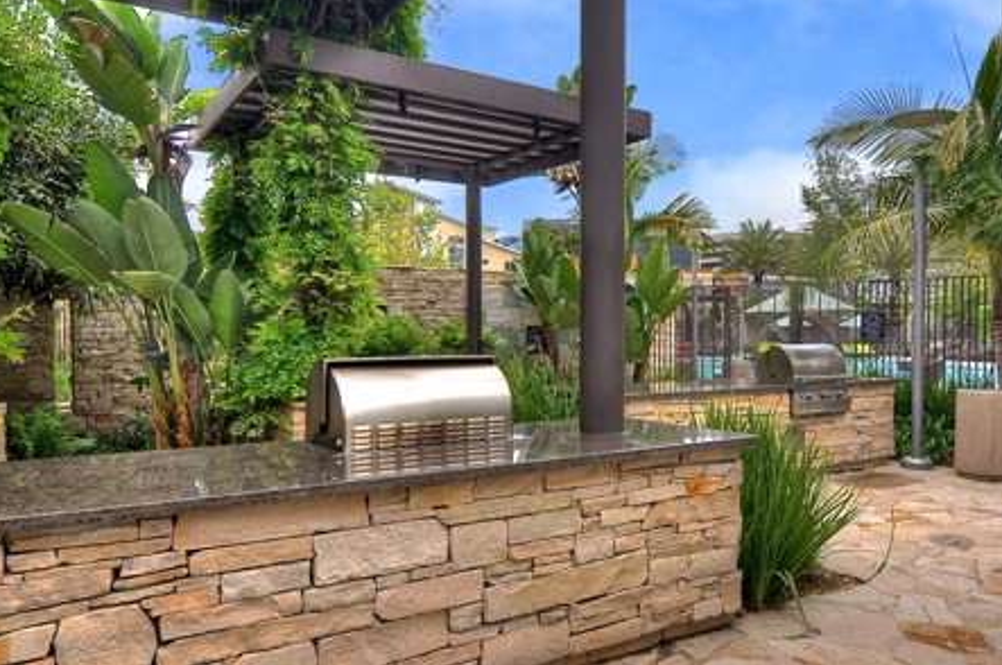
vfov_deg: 49.4
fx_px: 723
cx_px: 604
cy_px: 352
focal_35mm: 26
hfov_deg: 68.7
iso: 200
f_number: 7.1
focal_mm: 12
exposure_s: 1/640
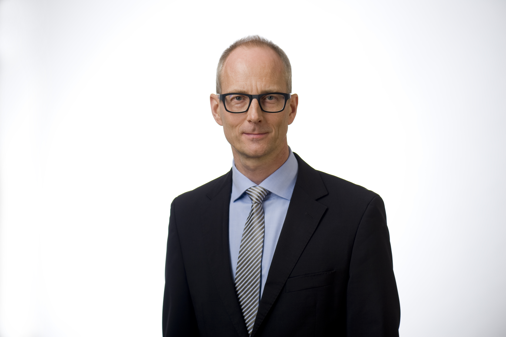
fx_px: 1475
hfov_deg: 19.5
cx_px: 253
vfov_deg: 13.0
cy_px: 168
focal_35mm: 105
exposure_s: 1/160
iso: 200
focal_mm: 105
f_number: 5
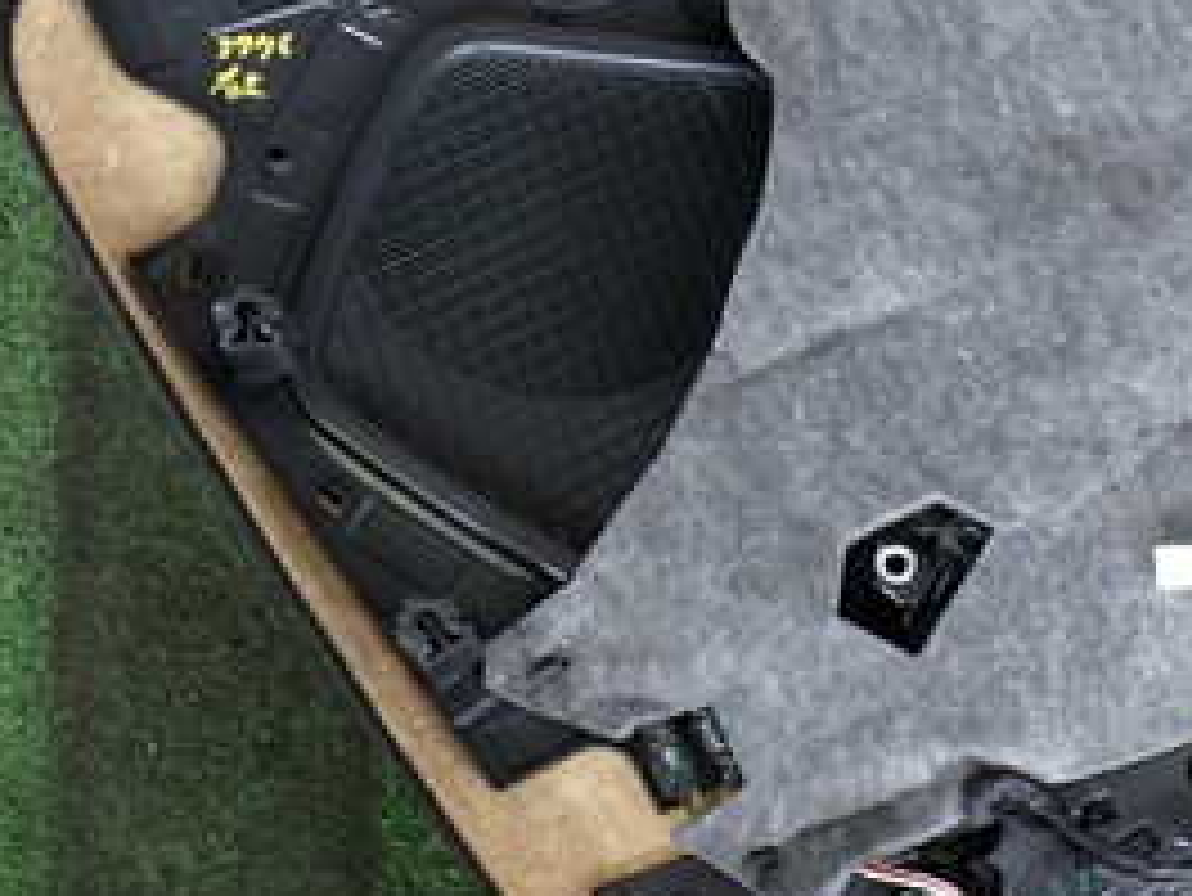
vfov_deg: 21.6
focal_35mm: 68
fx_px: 2343
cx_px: 1156
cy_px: 495
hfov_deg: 27.1
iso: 200
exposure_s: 1/60
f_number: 2.3
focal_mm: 5.4
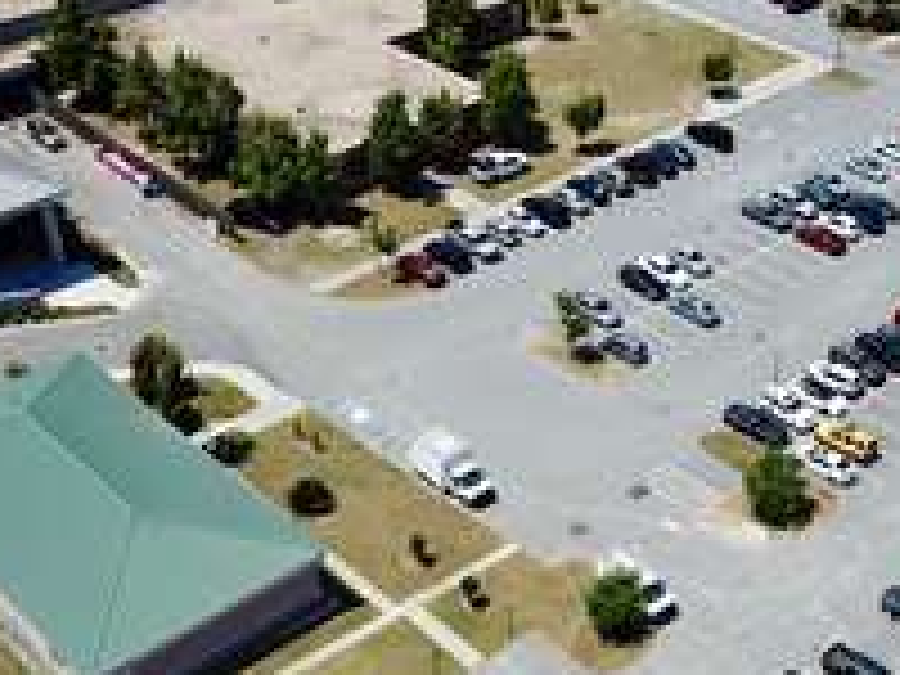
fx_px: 1352
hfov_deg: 36.3
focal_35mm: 52
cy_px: 495
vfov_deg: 27.7
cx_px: 634
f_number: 2.2
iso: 100
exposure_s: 1/1618
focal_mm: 4.73
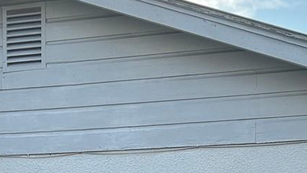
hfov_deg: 20.1
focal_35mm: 105
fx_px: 855
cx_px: 60
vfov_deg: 10.9
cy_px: 289
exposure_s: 1/1395
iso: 50
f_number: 1.5
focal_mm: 5.7
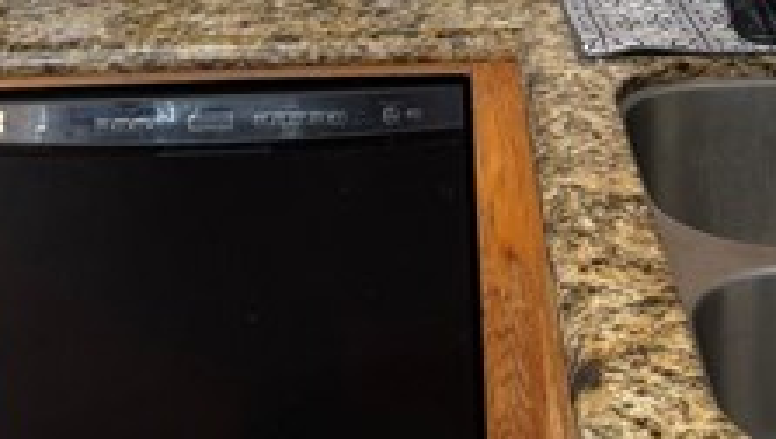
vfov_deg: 14.8
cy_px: -258
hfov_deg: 28.2
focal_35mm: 75
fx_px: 1545
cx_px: 362
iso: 125
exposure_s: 1/60
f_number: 1.78
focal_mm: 6.76
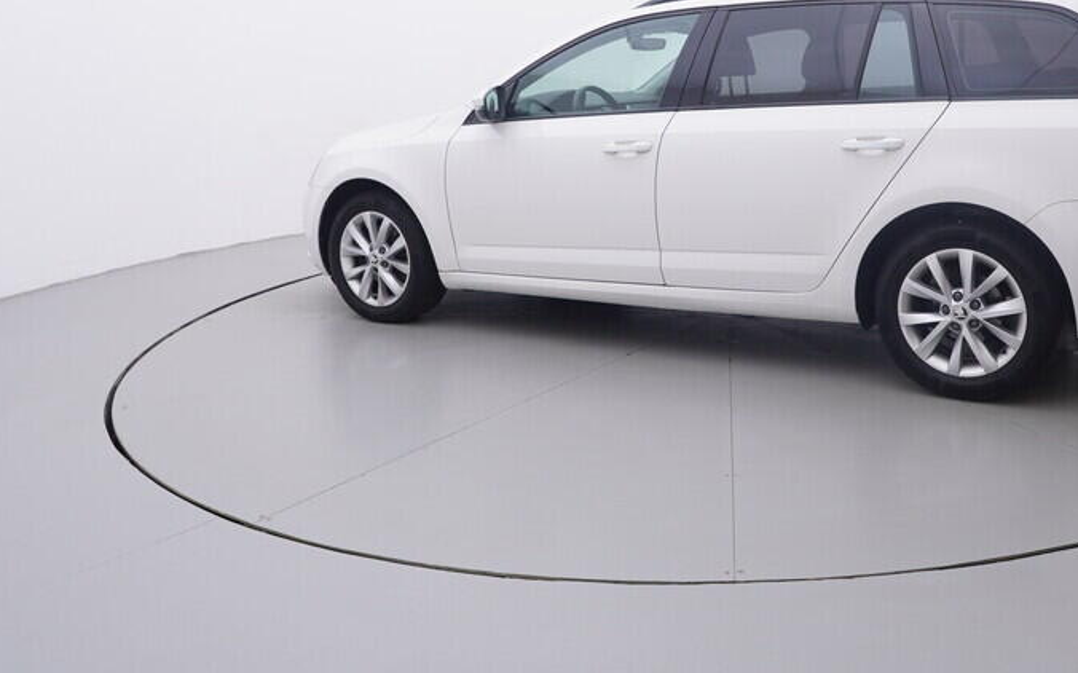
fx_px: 1021
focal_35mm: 35
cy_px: 174
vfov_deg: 35.7
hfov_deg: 54.4
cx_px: 729
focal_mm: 15
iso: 200
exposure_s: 1/80
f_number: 5
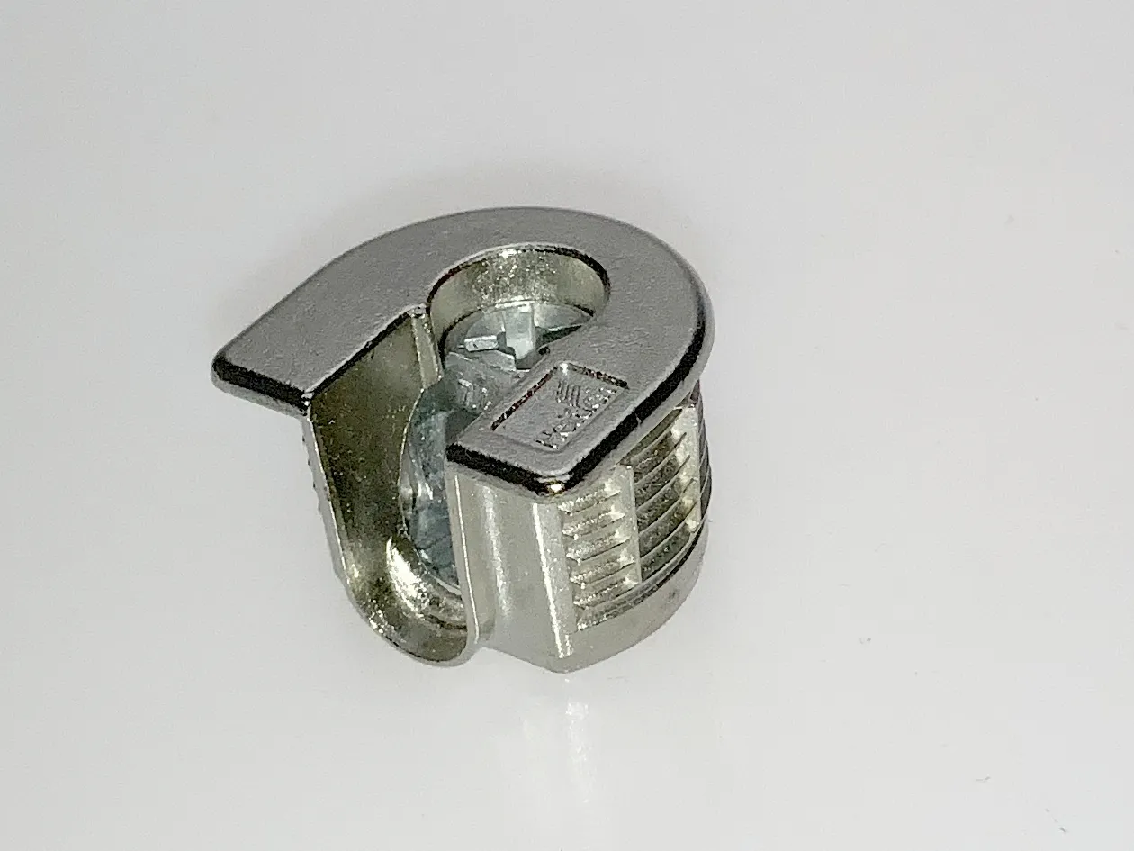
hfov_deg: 54.0
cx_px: 567
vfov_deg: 41.8
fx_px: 1114
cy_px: 426
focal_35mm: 34
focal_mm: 3
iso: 16
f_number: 1.8
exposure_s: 1/1098
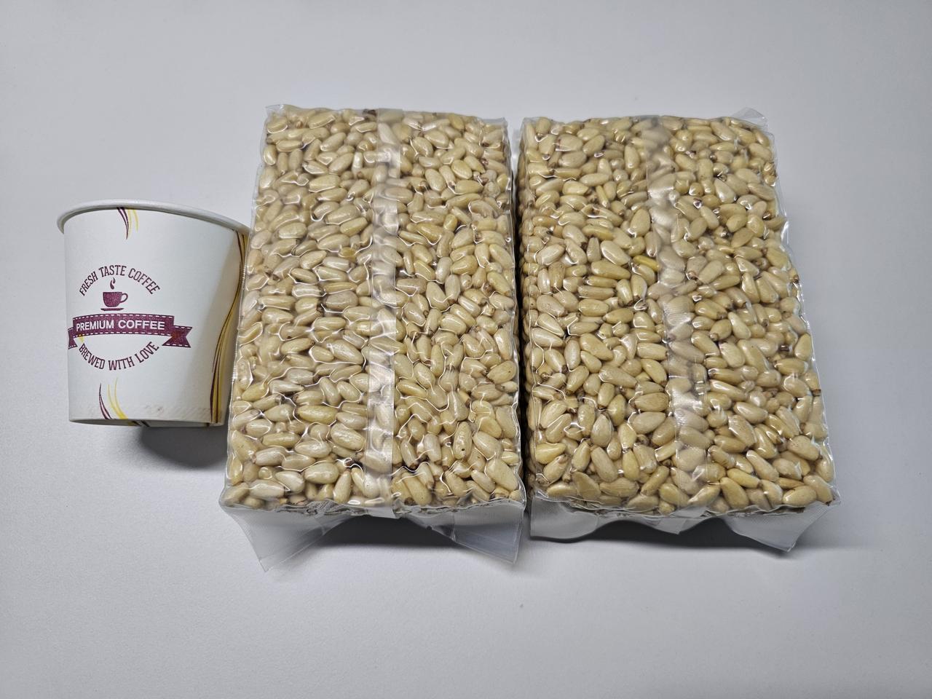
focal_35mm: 23
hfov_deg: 73.9
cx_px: 466
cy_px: 350
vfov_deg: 58.9
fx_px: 619
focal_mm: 6.3
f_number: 1.7
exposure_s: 1/120
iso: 125
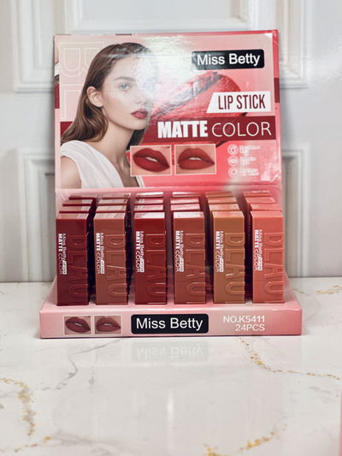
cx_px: 171
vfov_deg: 25.3
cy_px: 228
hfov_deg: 19.1
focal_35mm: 77
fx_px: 1014
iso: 80
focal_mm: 9
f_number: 2.8
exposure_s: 1/100
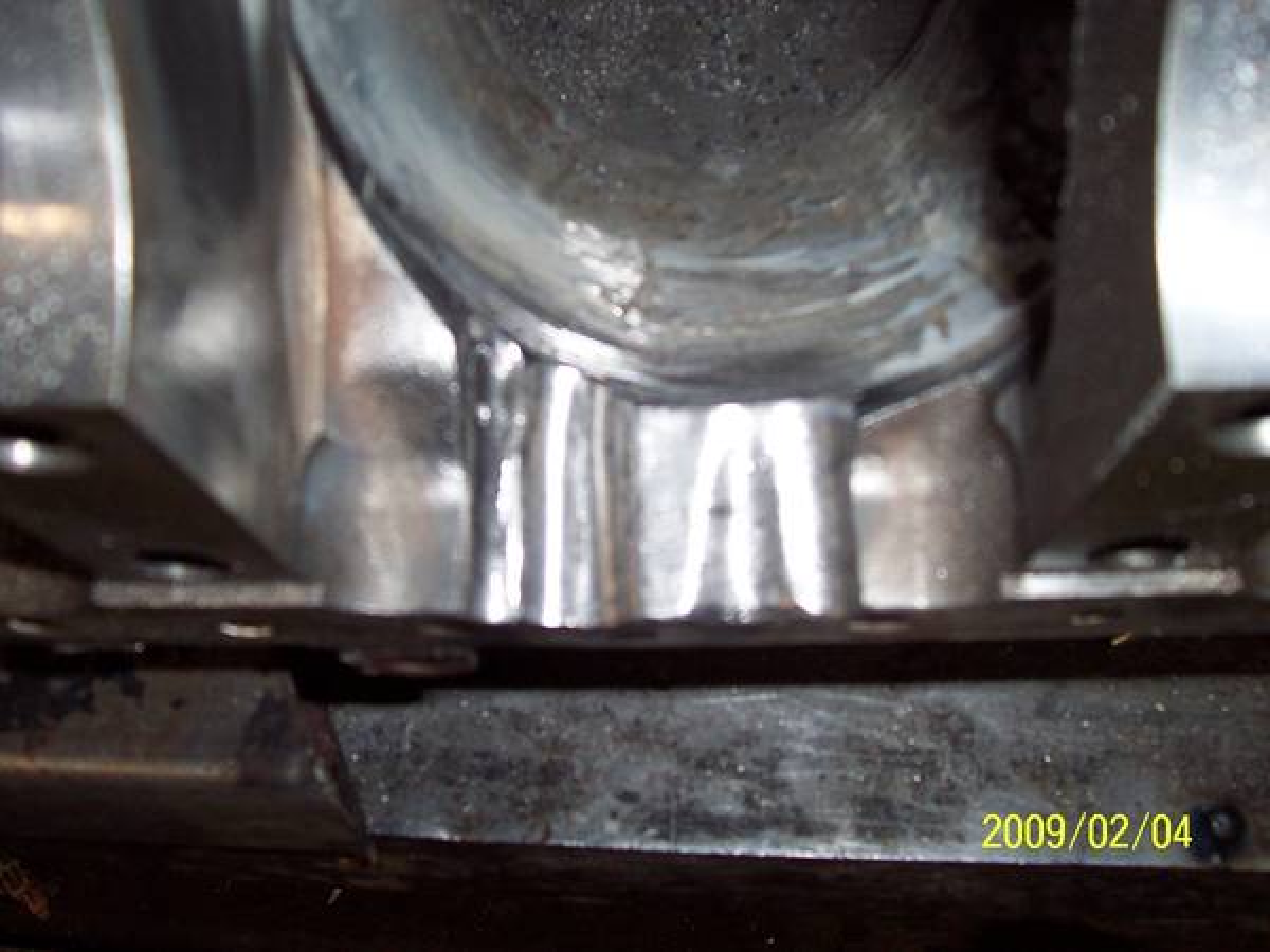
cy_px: 476
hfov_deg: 50.1
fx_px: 1357
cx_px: 635
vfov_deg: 38.7
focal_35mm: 37
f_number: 2.8
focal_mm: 5.6
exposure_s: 1/60
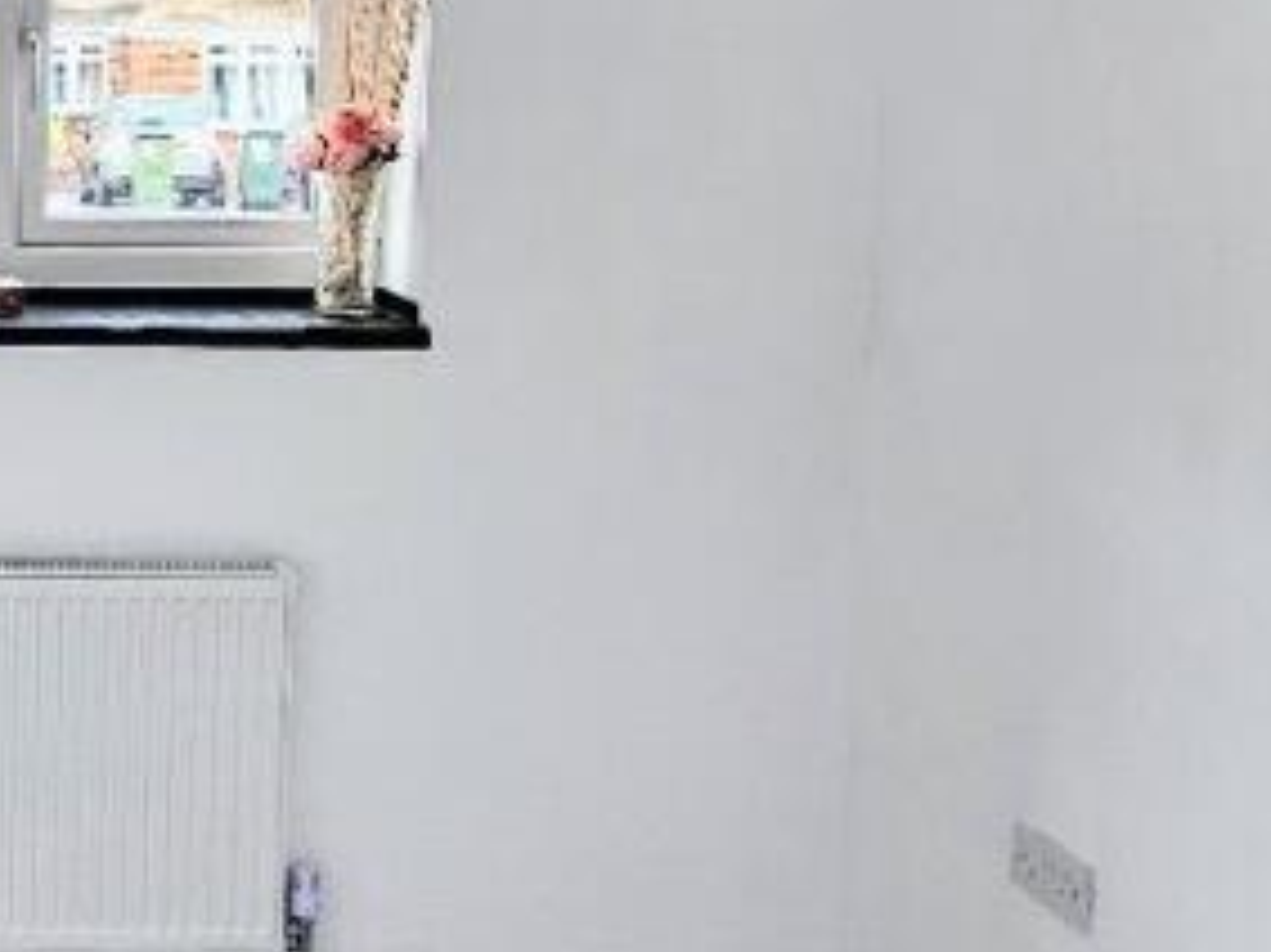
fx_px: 1725
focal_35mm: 47
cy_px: 238
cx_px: -121
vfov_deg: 30.3
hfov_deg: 34.9
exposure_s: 1/50
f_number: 2.2
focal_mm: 2.2
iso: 50
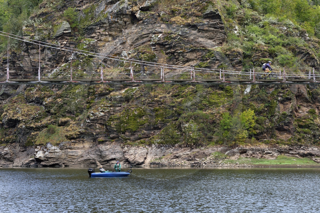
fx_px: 906
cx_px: 160
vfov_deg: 13.4
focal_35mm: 102
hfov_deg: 20.0
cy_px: 106
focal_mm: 102
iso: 400
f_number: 7.1
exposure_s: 1/320
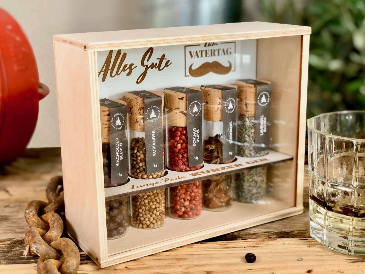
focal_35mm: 52
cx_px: 182
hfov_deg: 36.8
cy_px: 137
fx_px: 548
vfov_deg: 28.0
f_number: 2.4
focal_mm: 6
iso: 16
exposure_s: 1/60
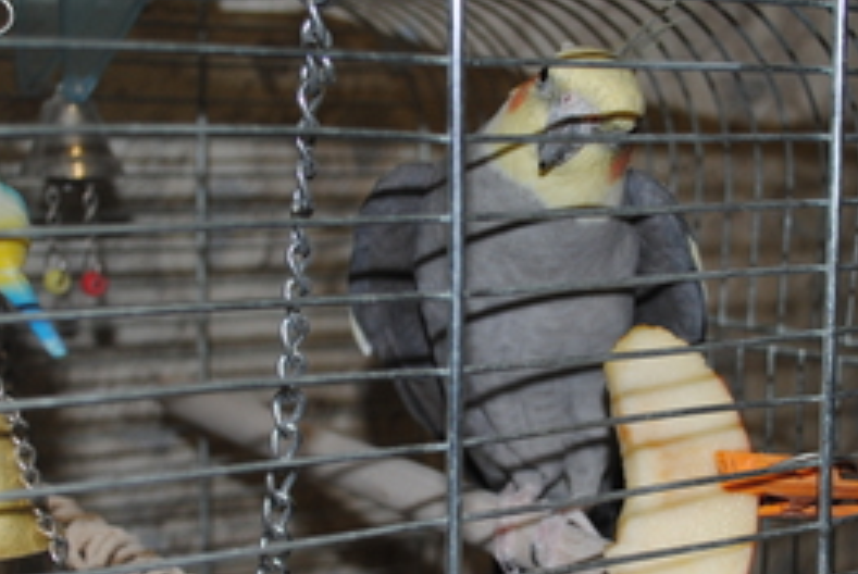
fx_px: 1646
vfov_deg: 19.6
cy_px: 430
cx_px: 499
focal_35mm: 69
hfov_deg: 29.2
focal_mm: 22
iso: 200
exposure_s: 1/60
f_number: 3.8
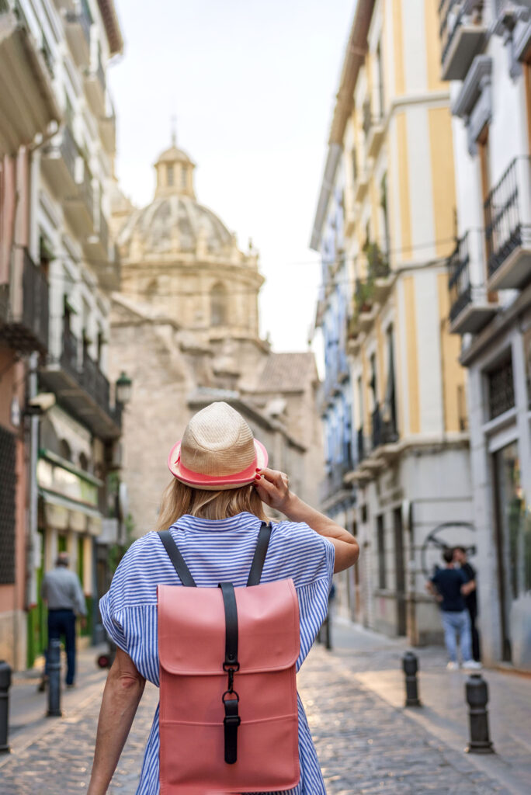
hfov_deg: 27.0
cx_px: 266
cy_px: 398
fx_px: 1105
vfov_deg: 39.6
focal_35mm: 50
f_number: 2.8
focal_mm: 50
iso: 500
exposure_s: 1/80
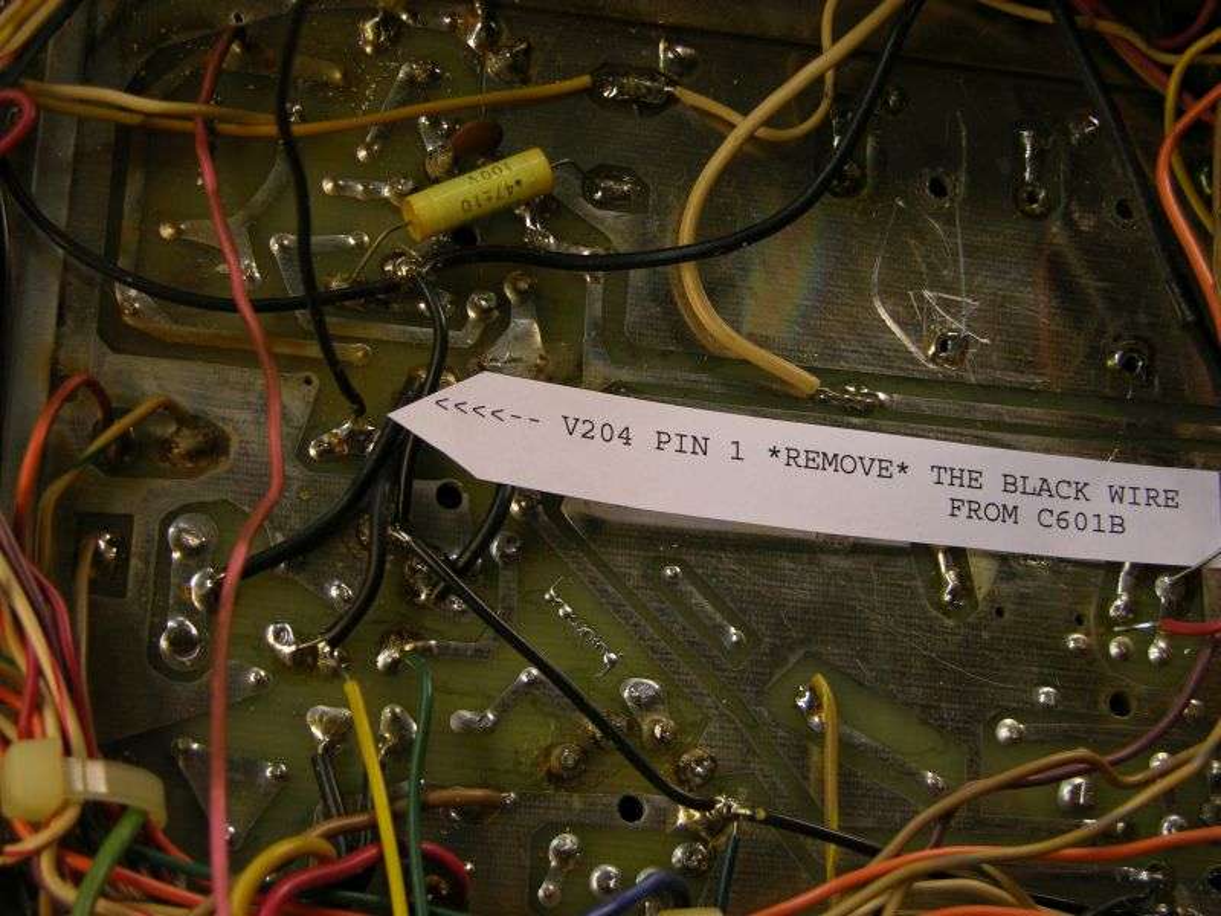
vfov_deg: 21.0
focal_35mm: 70
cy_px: 458
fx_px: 2469
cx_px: 610
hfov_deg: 27.8
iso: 50
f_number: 3.3
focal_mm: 17.8
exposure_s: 1/17.1
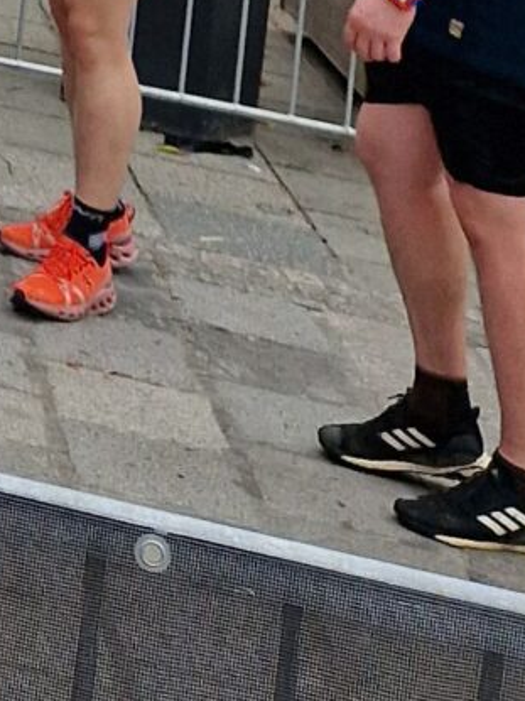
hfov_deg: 9.2
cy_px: -1076
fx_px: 2873
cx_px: -780
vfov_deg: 11.2
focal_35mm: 142
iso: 50
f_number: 1.8
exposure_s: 1/738
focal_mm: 5.4
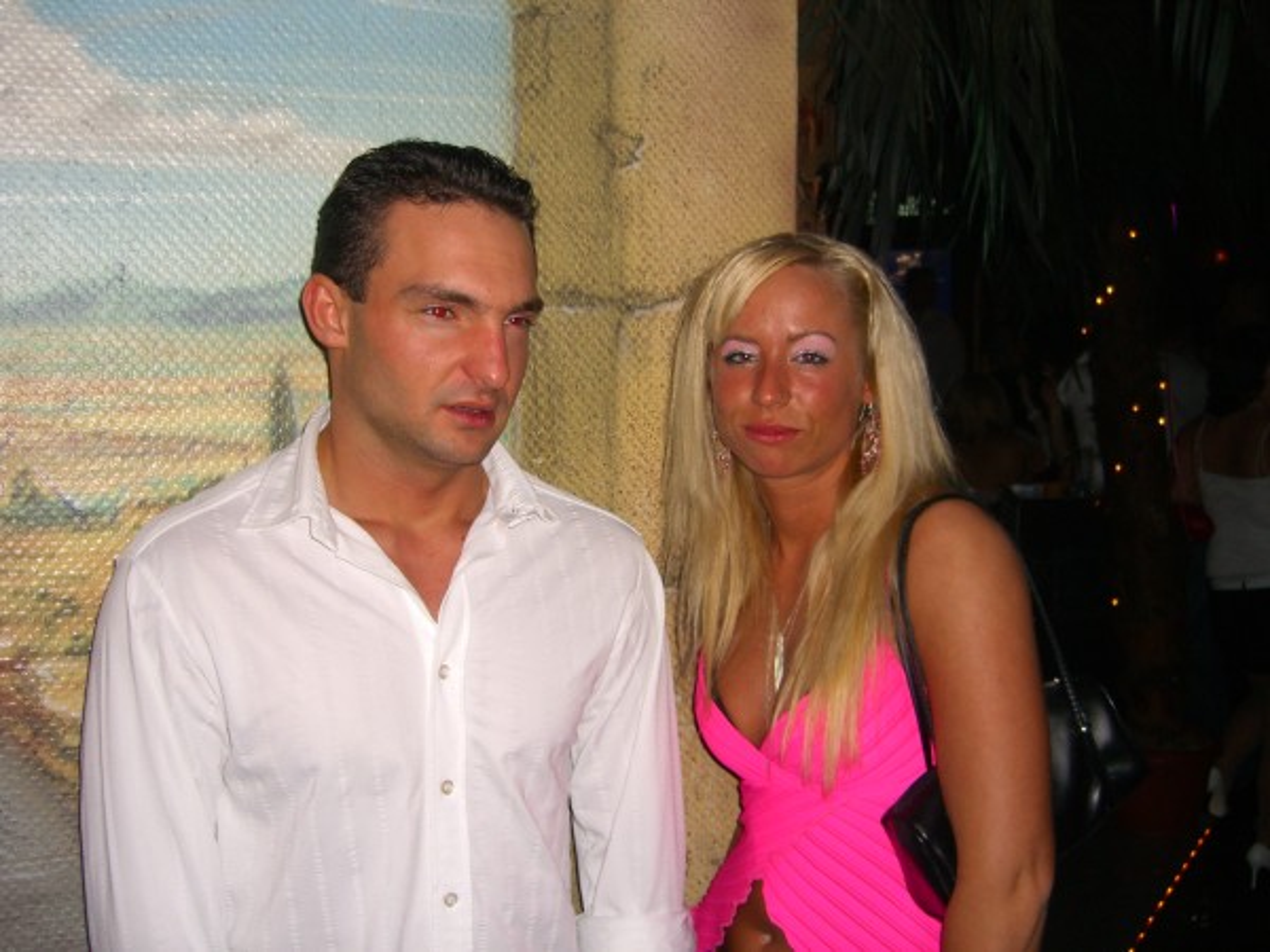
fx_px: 1394
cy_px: 476
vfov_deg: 37.7
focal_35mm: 38
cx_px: 635
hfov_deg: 49.0
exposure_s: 1/60
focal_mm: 7.9
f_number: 2.8
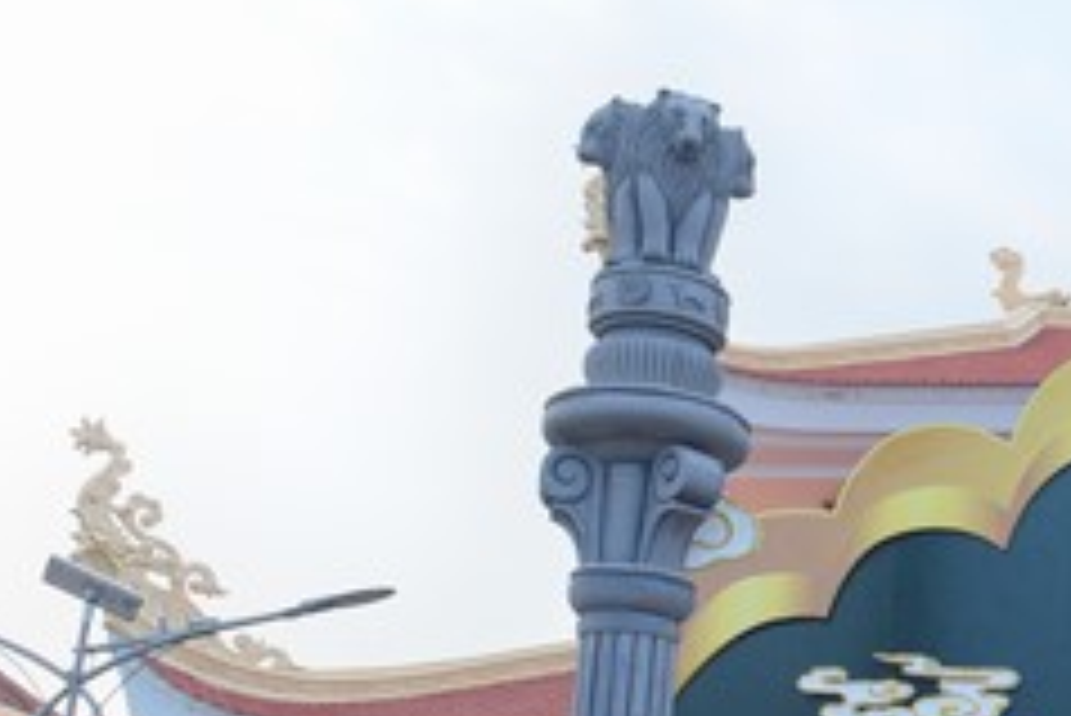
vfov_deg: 18.8
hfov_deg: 24.9
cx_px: 1364
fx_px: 2113
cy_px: 669
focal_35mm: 71
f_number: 4
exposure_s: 1/125
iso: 250
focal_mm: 26
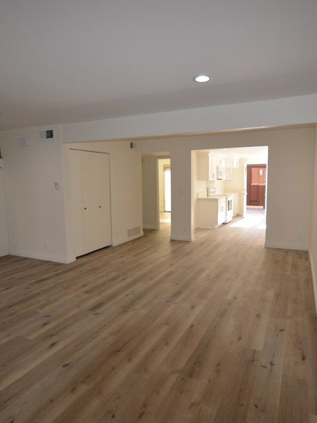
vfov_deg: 76.4
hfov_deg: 61.0
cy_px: 212
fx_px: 269
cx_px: 164
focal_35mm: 22
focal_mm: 10
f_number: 3.5
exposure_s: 1/200
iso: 200
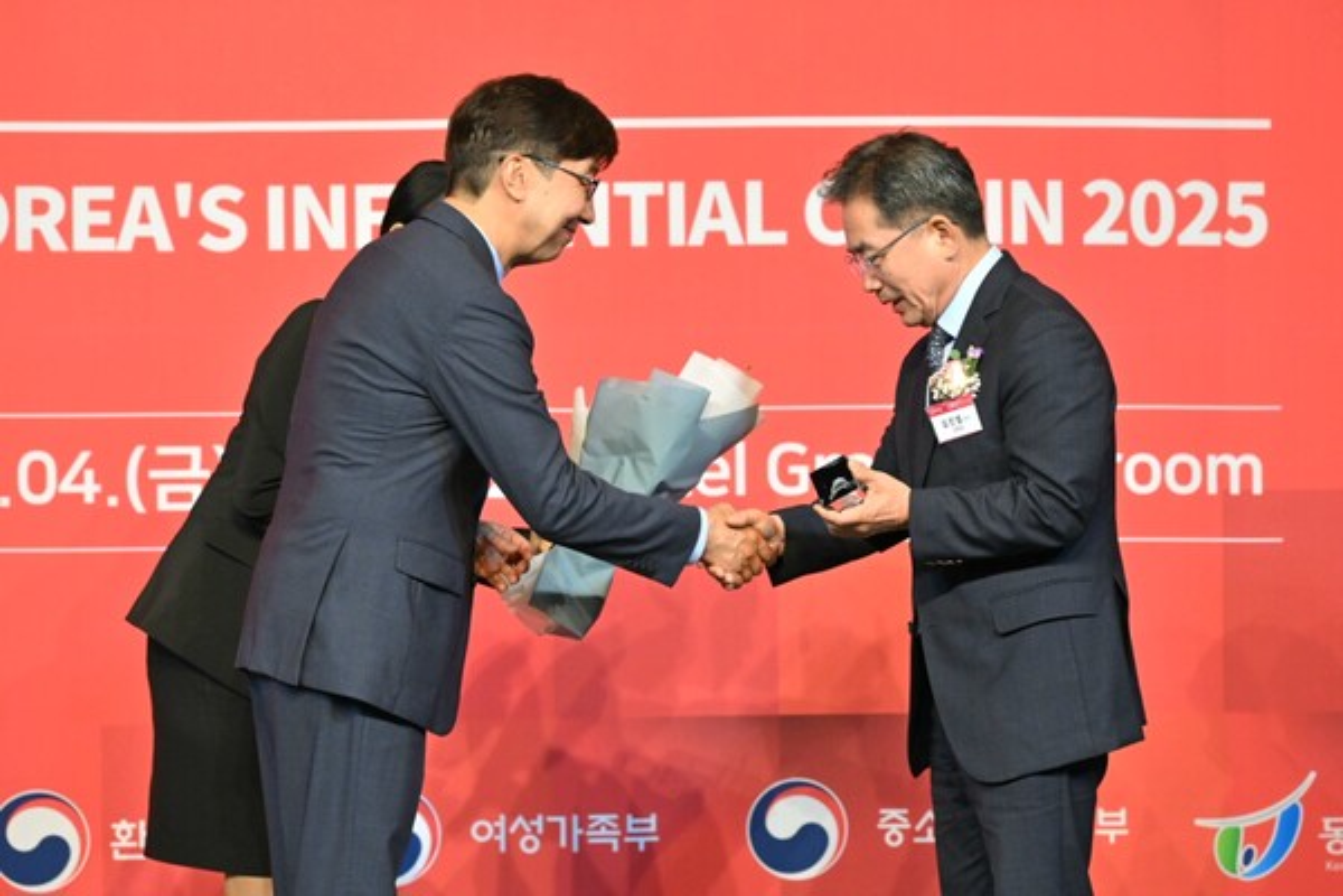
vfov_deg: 11.4
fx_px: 4476
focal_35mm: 120
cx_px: 672
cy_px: 448
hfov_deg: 17.1
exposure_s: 1/323
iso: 2000
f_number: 5
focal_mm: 120
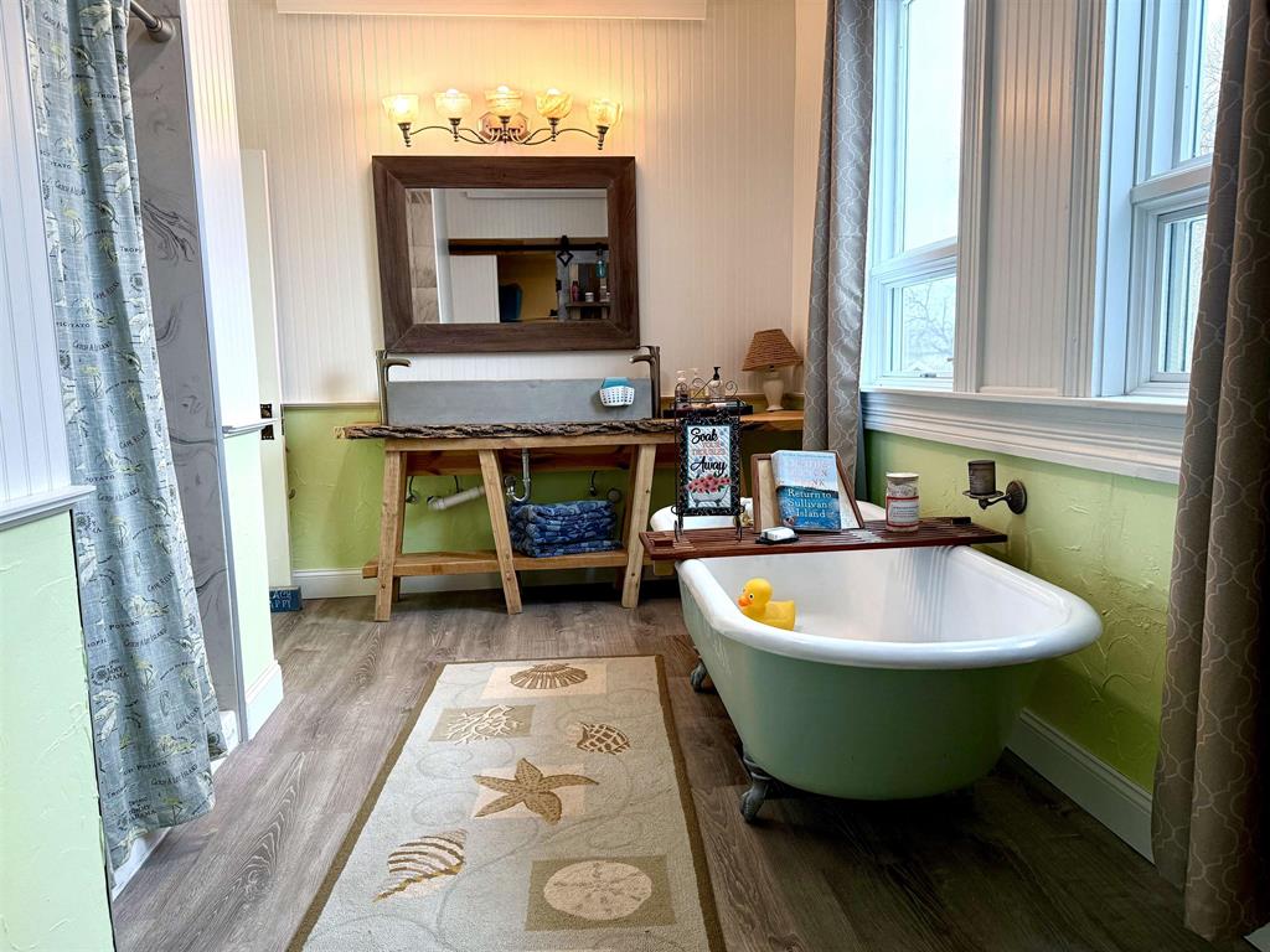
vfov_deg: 56.8
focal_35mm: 24
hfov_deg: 71.6
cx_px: 635
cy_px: 476
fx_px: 881
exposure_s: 1/239
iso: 200
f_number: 1.78
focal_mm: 6.76
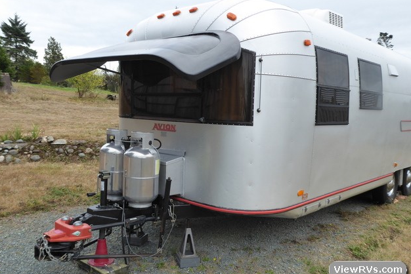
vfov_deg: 38.9
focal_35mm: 34
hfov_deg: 55.8
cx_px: 202
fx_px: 388
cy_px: 128
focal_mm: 5.4
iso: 125
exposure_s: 1/250
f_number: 3.5
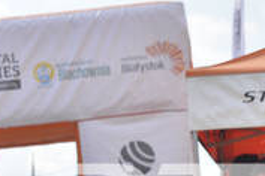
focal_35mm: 210
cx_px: 49
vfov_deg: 6.5
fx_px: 1546
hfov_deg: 9.8
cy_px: 245
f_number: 4
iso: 200
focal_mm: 58
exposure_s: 1/2500
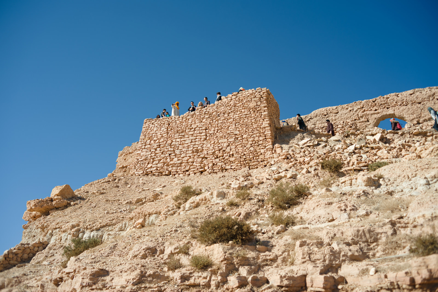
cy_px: 146
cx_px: 219
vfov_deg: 37.9
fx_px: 426
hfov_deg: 54.4
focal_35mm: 35
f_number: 4
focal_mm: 35
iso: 100
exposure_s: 1/1000
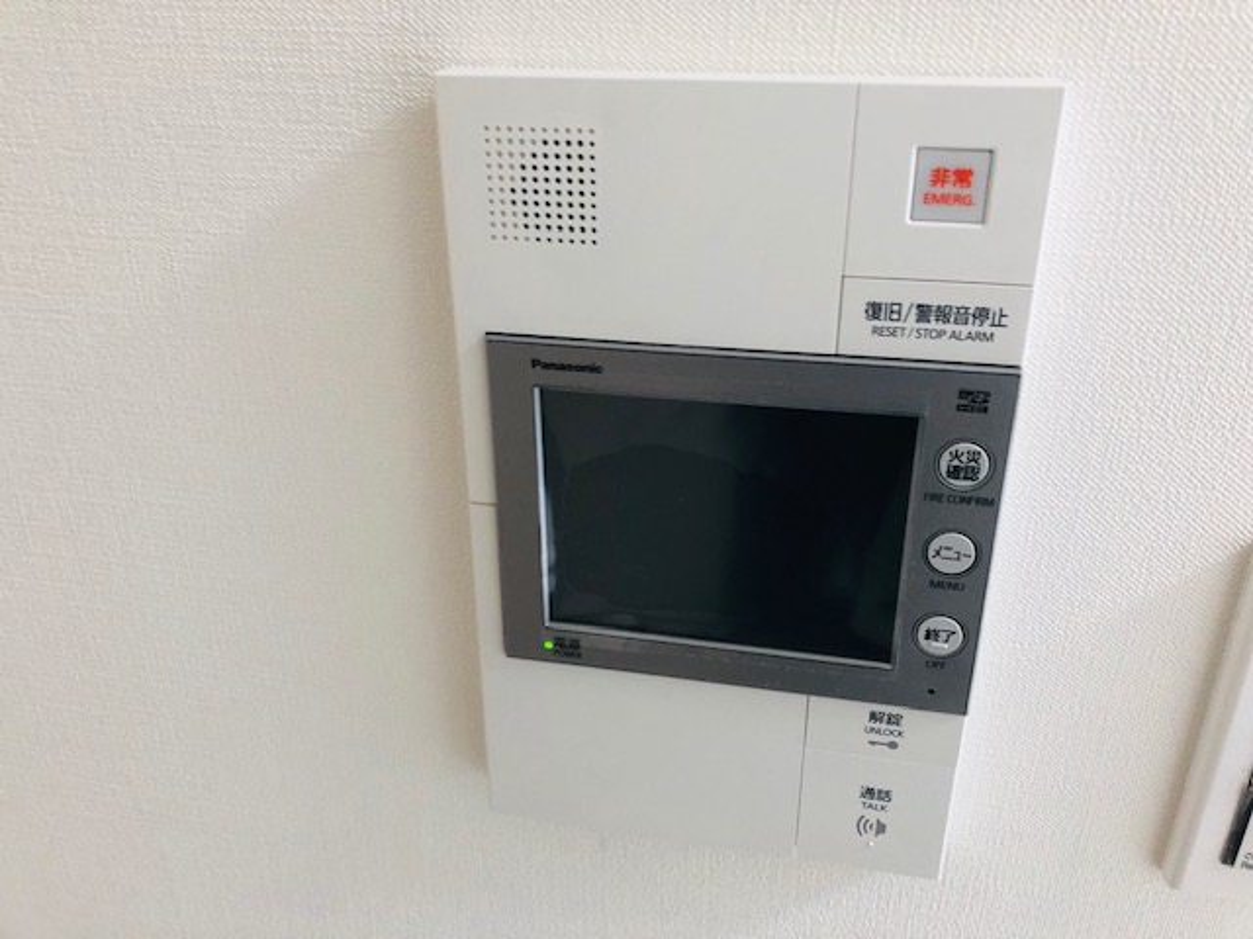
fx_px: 1014
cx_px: 626
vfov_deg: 49.7
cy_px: 470
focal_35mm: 28
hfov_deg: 63.4
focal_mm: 3.99
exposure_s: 1/25
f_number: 1.8
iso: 32
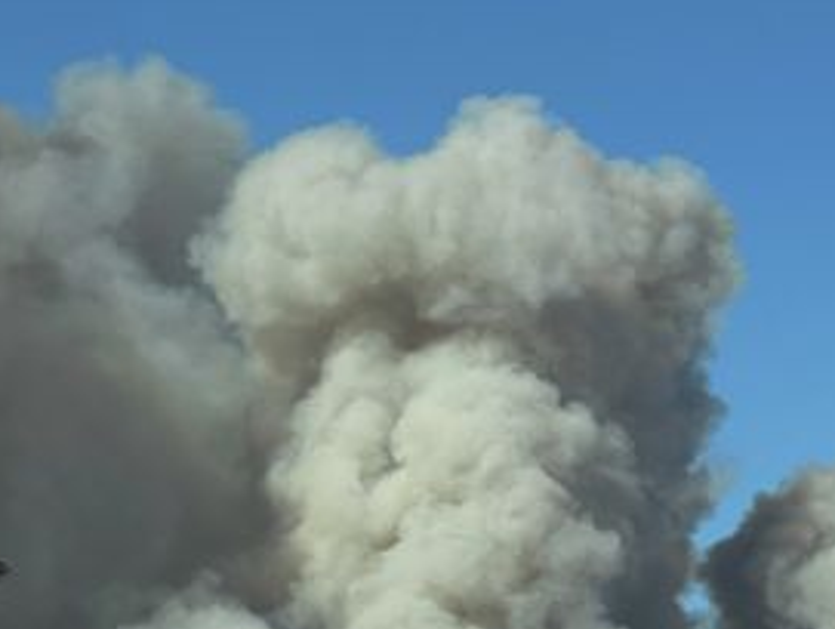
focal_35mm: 227
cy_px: 765
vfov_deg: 6.5
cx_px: 561
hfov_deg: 8.7
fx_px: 5483
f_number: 2.8
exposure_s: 1/723
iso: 32
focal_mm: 9
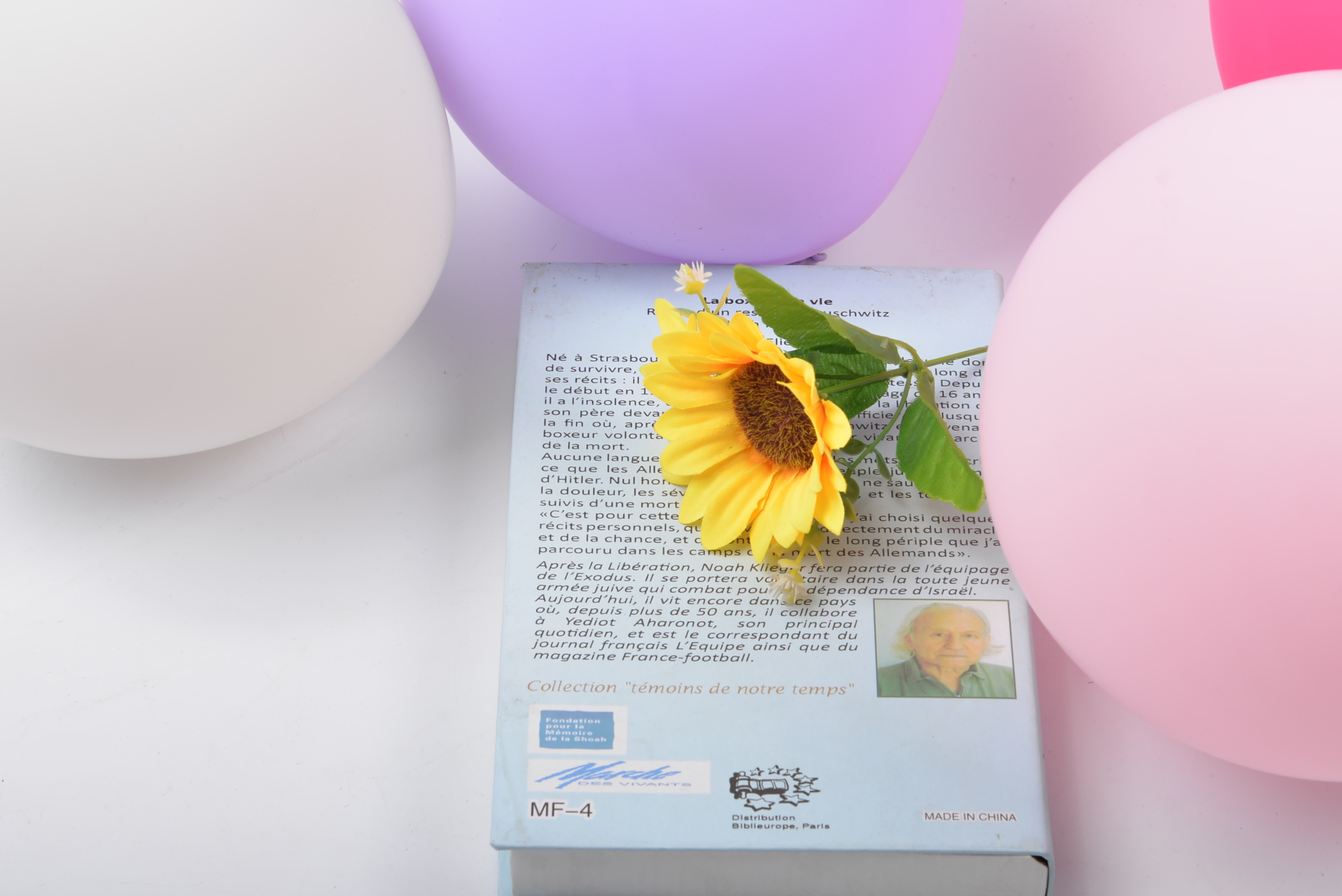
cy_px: 251
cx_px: 789
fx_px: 3468
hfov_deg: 21.9
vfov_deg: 14.7
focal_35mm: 93
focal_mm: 52
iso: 125
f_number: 8
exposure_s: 1/200
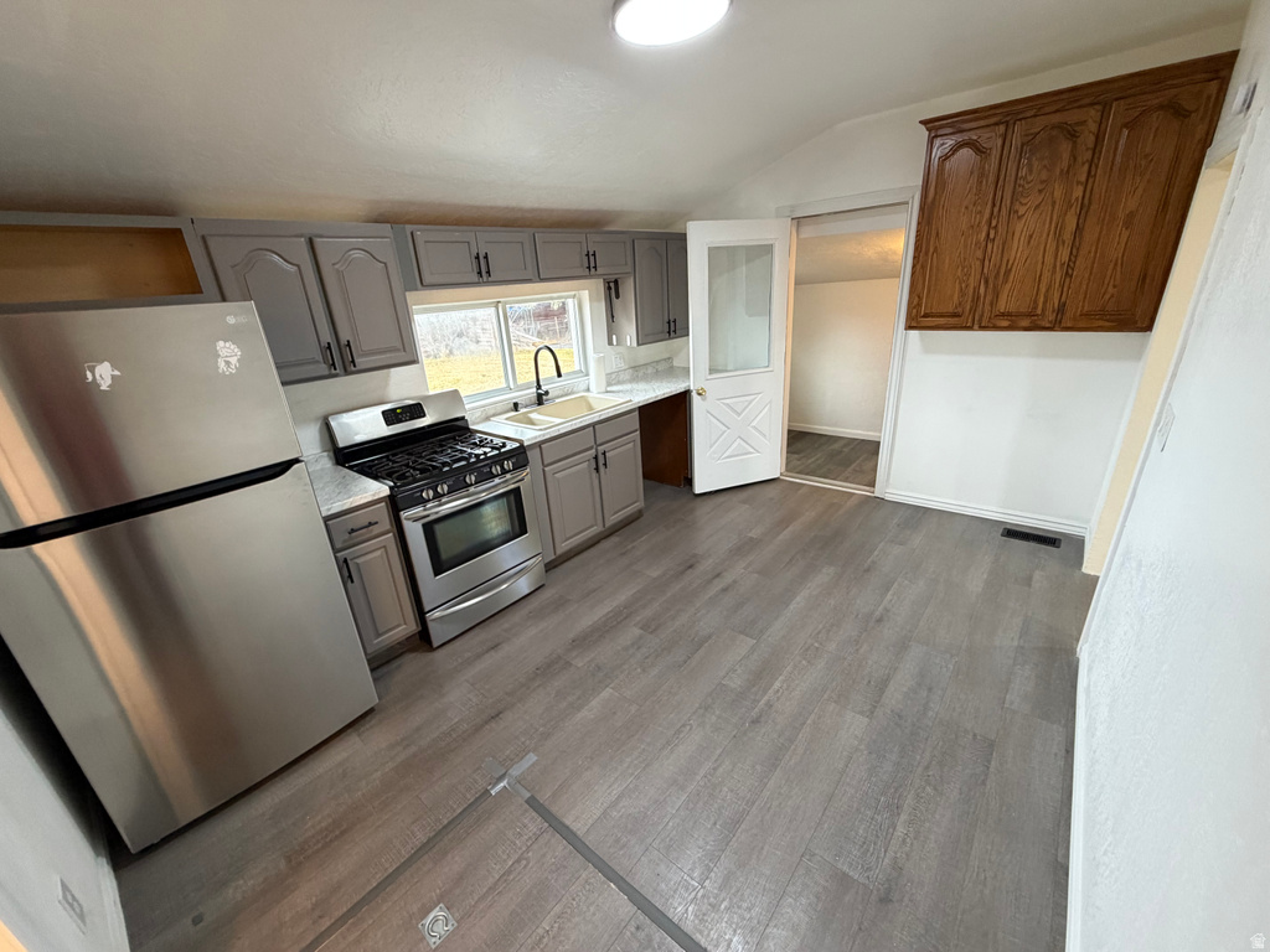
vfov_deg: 85.7
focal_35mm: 14
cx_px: 635
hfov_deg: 102.1
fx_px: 514
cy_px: 476
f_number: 2.2
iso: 320
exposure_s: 1/60
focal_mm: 2.22
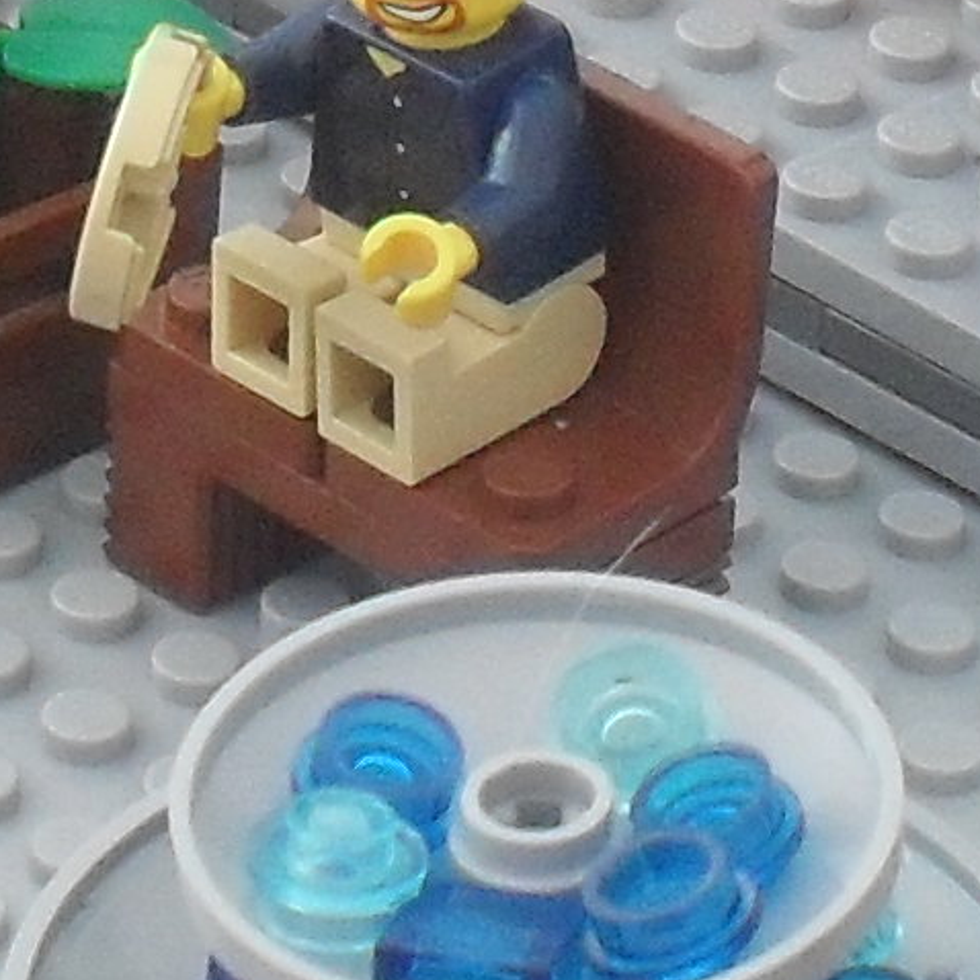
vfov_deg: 7.4
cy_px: -209
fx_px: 7559
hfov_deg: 7.4
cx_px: 418
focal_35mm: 236
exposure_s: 1/1.43
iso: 200
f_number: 3.2
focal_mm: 6.3
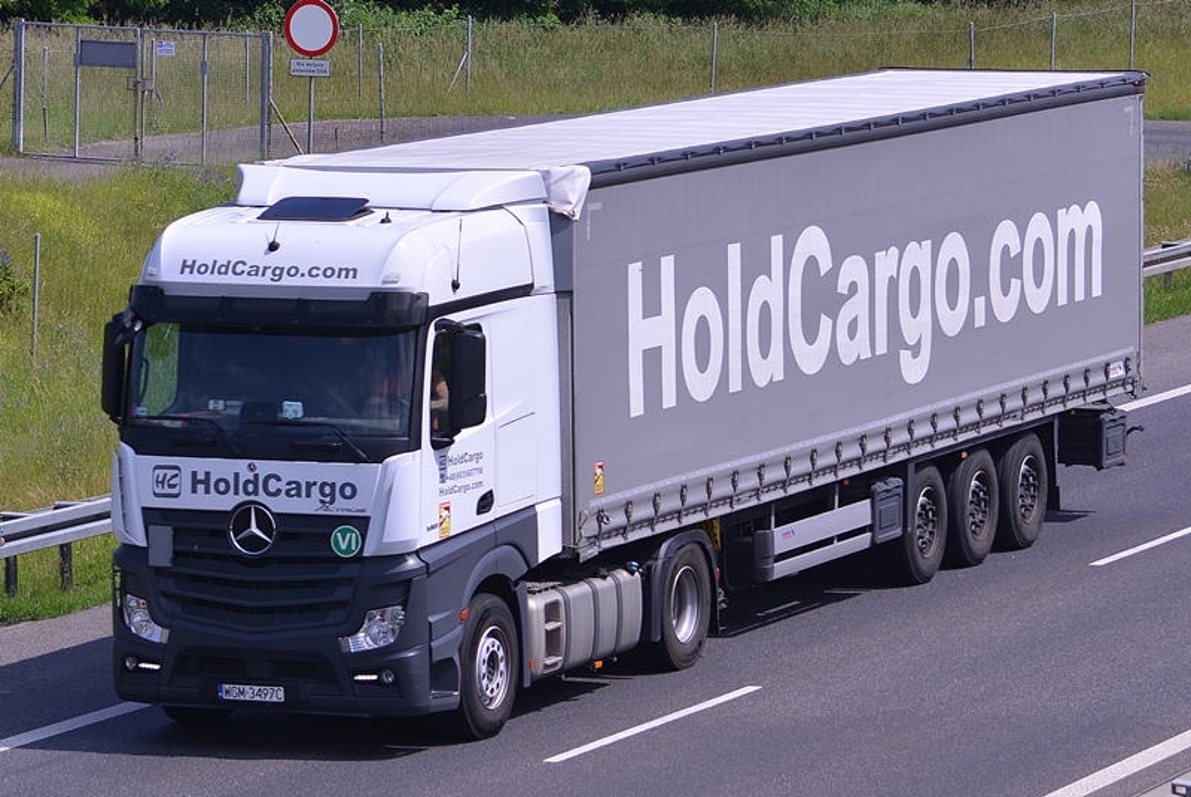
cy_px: 398
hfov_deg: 19.4
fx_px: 3477
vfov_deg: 13.1
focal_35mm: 105
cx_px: 596
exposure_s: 1/800
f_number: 5.6
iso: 100
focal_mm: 70
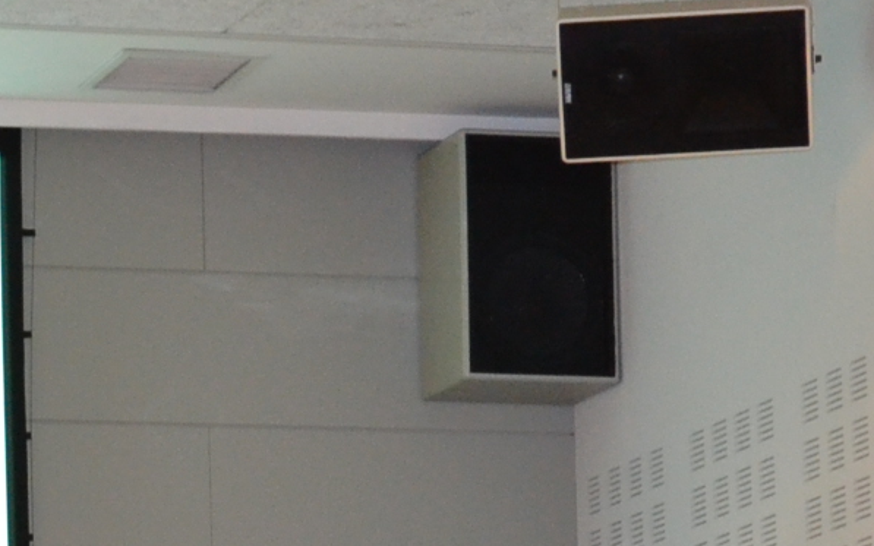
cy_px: 1074
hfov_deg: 8.8
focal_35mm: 236
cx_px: -218
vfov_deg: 5.5
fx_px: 5621
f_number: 5.3
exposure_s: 1/60
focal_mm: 40
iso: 1600
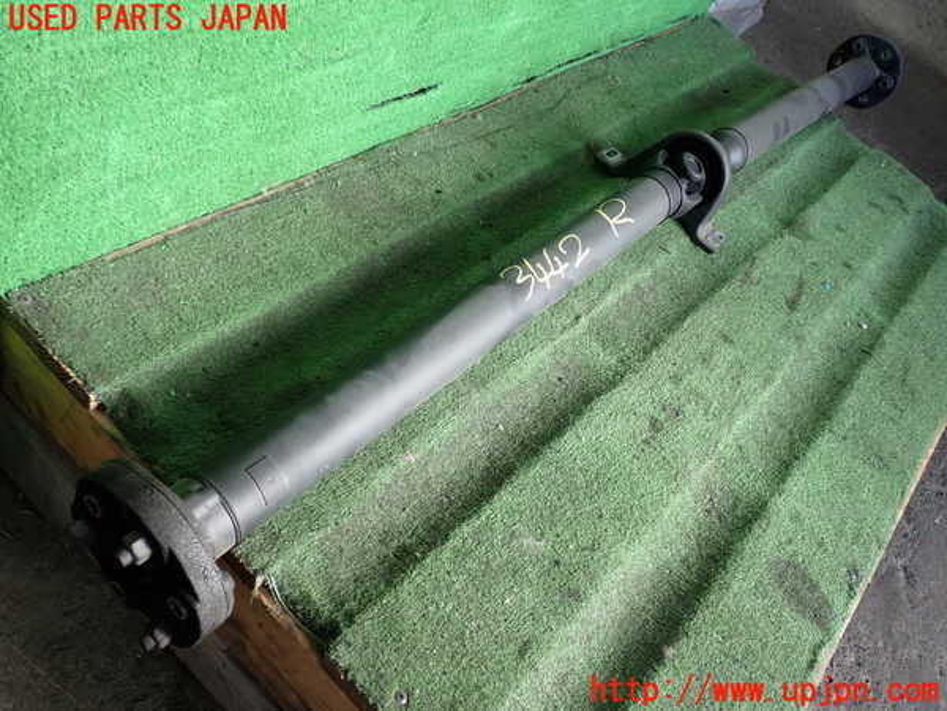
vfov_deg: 44.2
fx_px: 875
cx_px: 474
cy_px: 356
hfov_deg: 56.8
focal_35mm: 32
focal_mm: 5.79
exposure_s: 1/125
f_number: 2.4
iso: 200
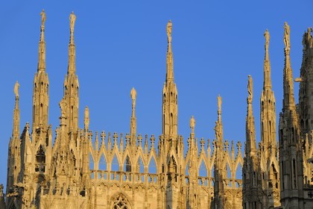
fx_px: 1478
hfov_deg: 12.1
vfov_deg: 8.1
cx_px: 156
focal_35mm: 170
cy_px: 104
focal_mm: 170
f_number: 8
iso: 200
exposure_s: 1/200
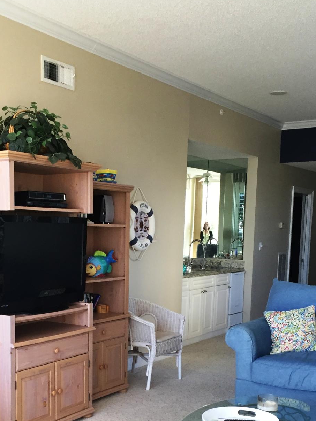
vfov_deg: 39.0
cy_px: 294
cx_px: 121
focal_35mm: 48
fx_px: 584
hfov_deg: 30.2
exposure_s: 1/30
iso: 50
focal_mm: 4.15
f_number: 2.2
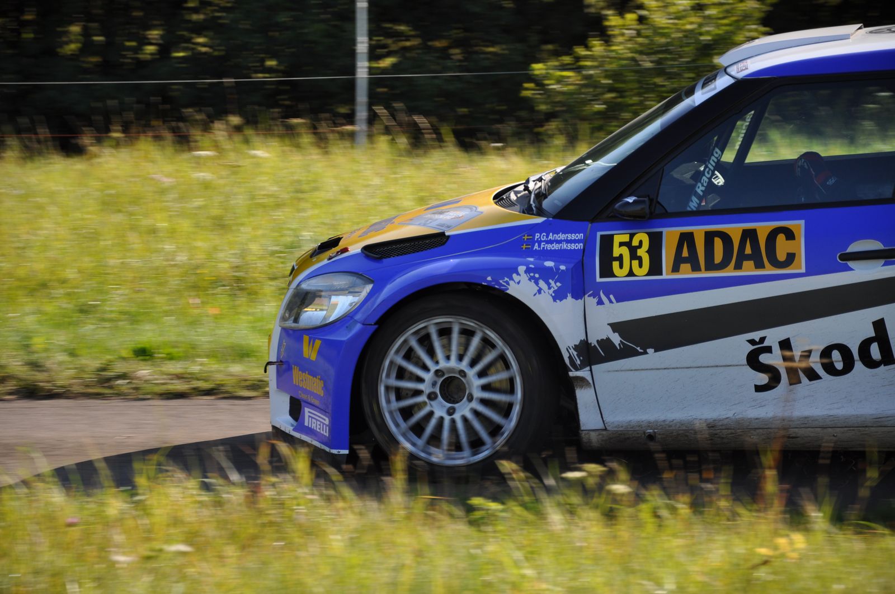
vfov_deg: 8.7
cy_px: 297
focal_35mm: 158
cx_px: 448
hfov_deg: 13.1
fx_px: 3910
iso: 220
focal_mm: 105
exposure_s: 1/500
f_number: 5.6
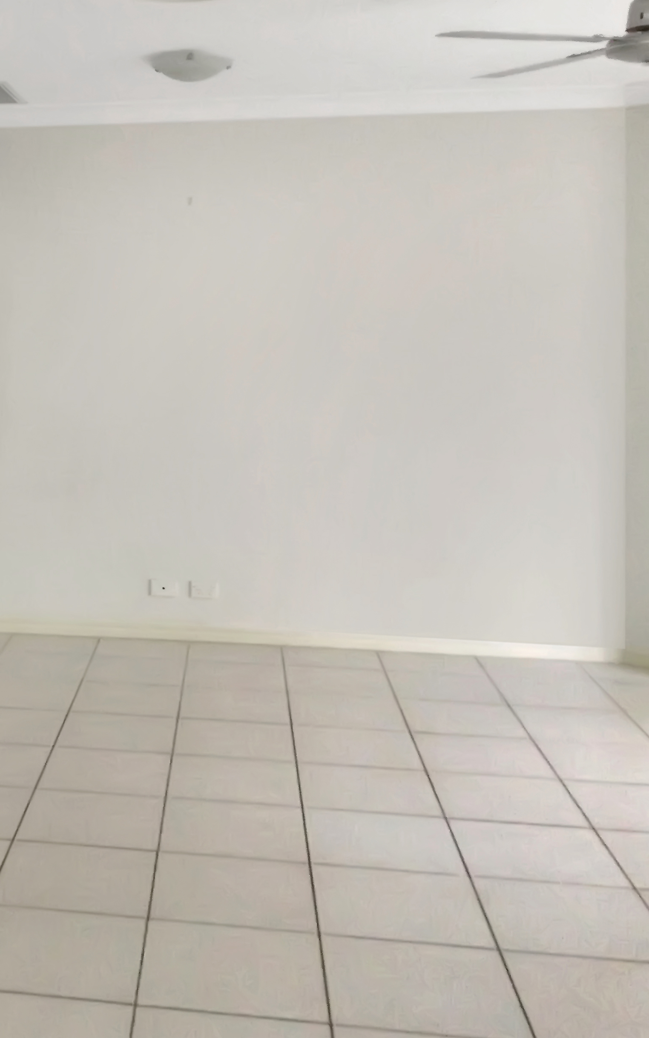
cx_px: -5
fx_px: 1245
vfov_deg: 45.3
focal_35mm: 44
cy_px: 519
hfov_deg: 27.5
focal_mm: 3.3
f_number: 2.4
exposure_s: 1/25
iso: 200
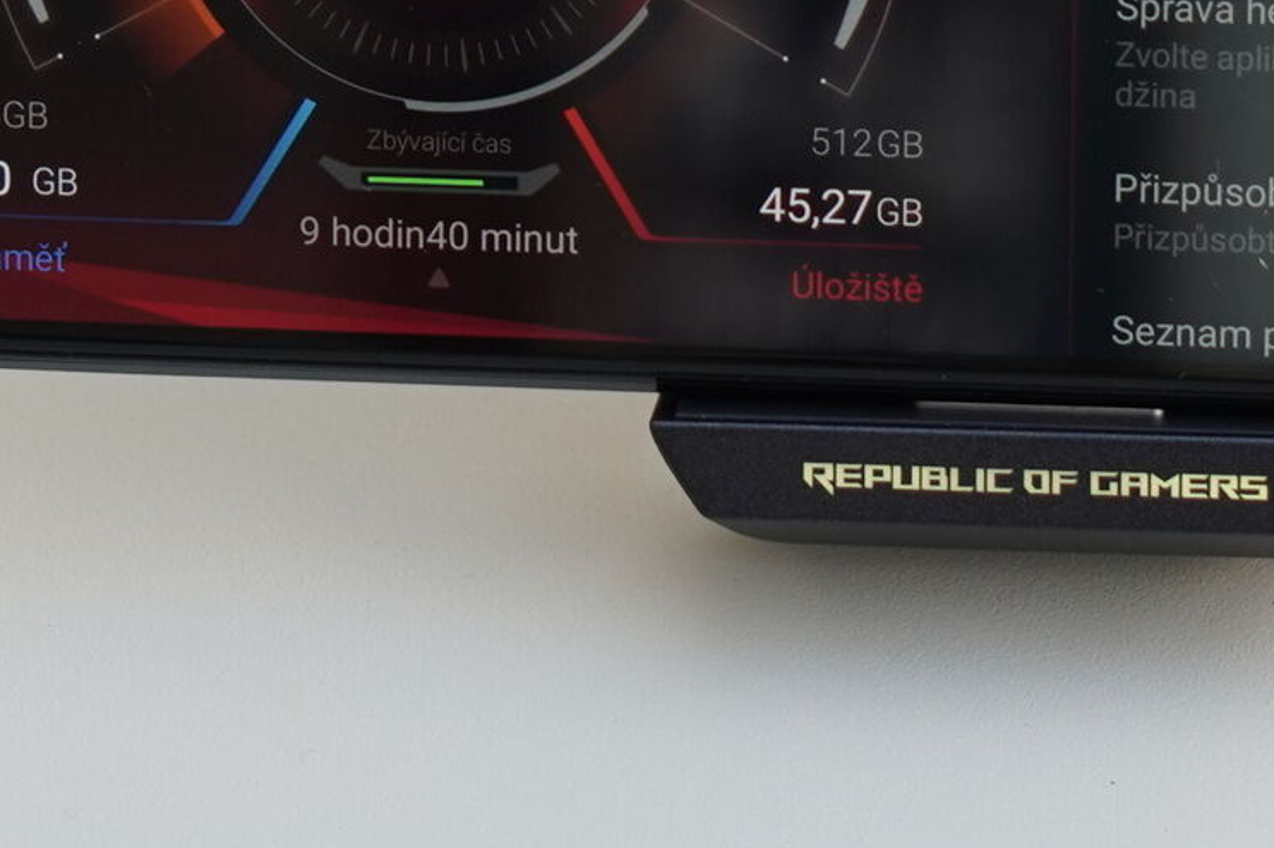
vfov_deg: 8.1
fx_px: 5944
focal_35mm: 168
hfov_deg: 12.2
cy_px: -113
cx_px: 1036
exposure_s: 1/125
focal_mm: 65
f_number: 7.1
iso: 320
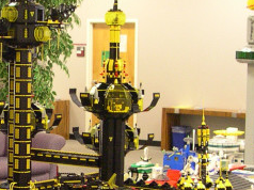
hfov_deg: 15.3
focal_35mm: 128
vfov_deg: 11.5
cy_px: 138
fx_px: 938
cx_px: 54
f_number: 2.8
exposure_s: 1/28.3
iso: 400
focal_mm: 8
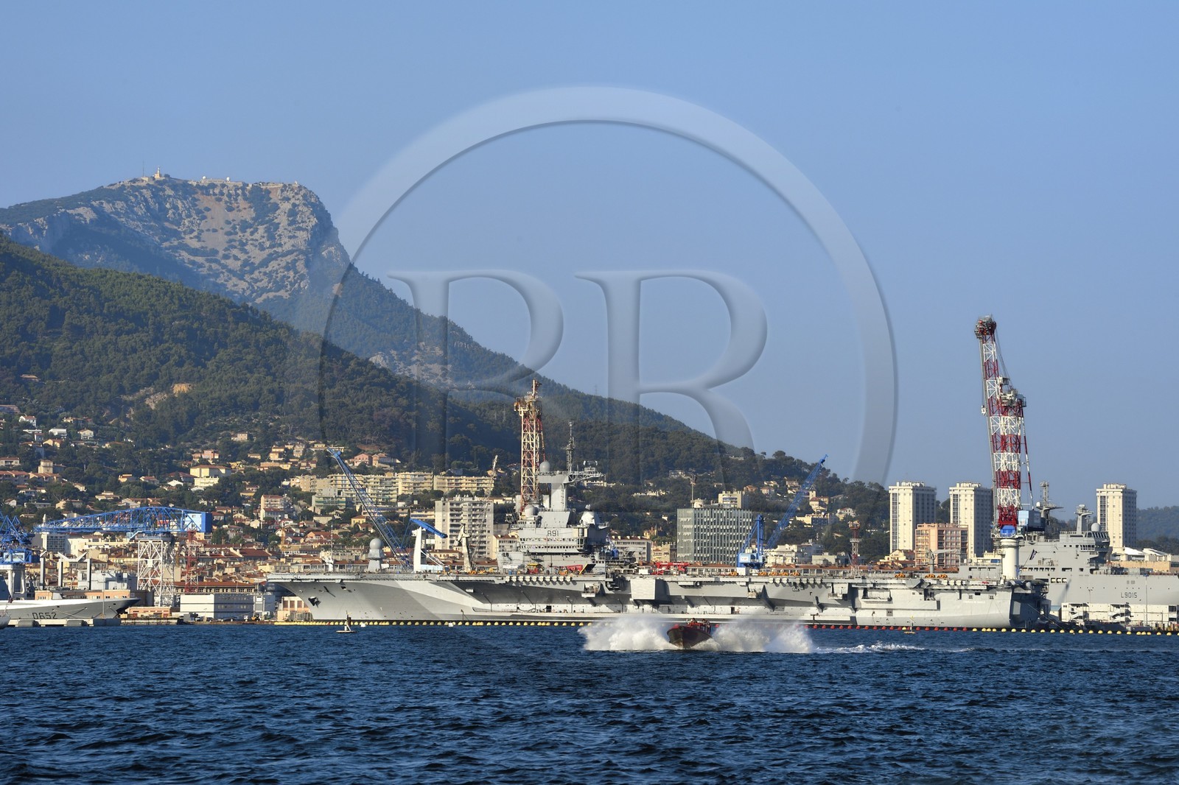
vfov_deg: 6.9
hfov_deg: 10.3
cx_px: 590
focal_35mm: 200
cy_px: 392
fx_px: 6548
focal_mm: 200
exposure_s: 1/320
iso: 200
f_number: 13
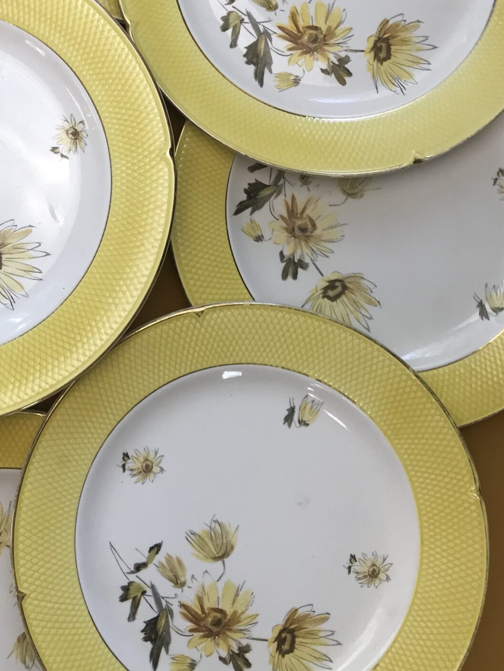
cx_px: 110
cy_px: 162
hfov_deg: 28.0
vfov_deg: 36.6
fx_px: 990
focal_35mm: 51
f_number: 1.8
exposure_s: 1/100
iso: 40
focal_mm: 3.99
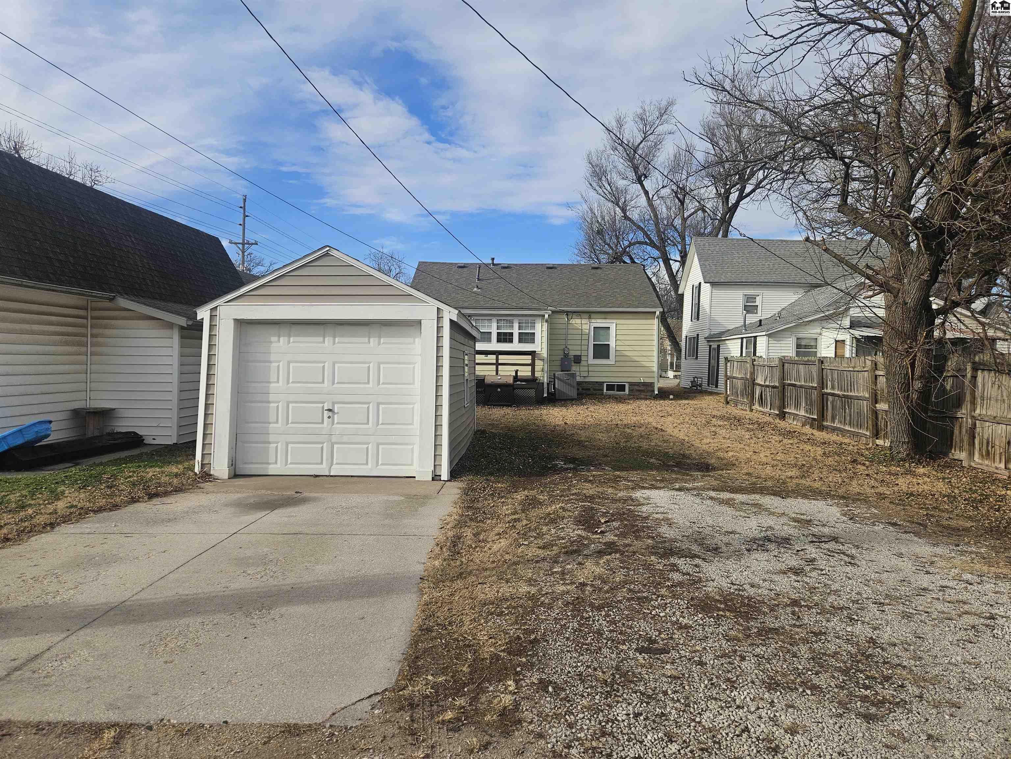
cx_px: 506
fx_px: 672
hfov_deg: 73.9
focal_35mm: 23
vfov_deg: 58.9
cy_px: 380
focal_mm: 5.4
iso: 25
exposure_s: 1/1962
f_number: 1.8
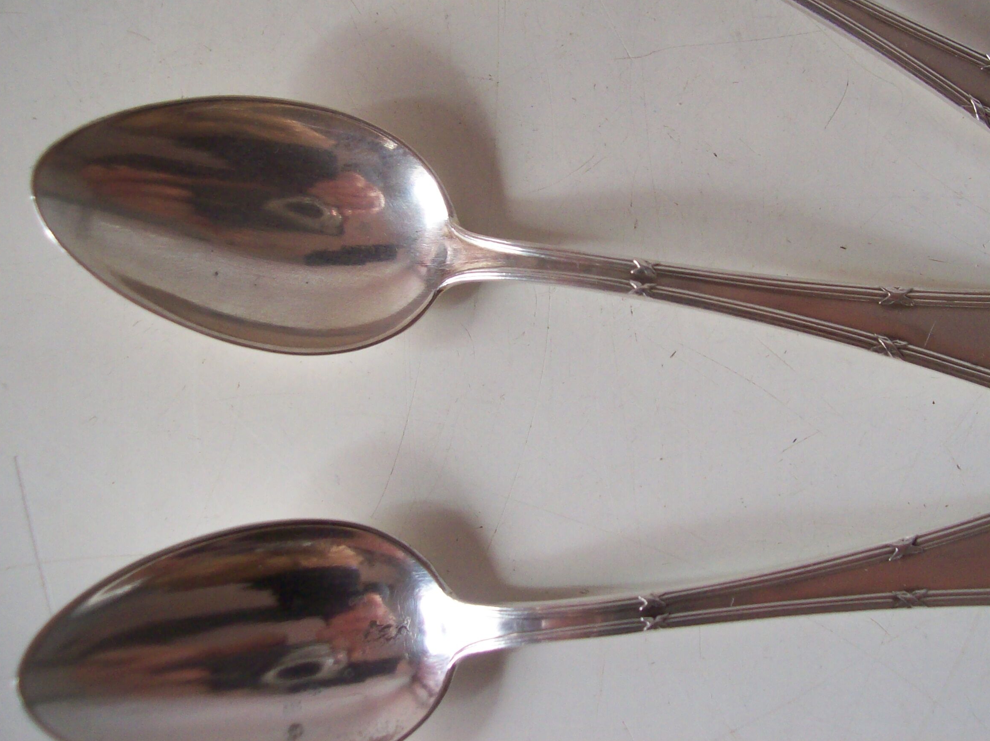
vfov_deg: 32.7
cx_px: 579
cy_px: 292
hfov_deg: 42.8
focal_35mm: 44
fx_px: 1258
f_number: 2.7
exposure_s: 1/40.3
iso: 160
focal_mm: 6
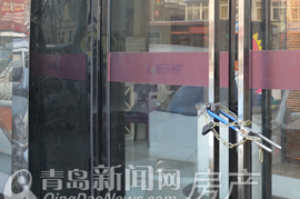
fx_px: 416
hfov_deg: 37.1
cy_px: 35
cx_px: 270
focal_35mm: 50
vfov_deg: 26.3
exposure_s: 1/25
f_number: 3.5
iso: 100
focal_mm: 18
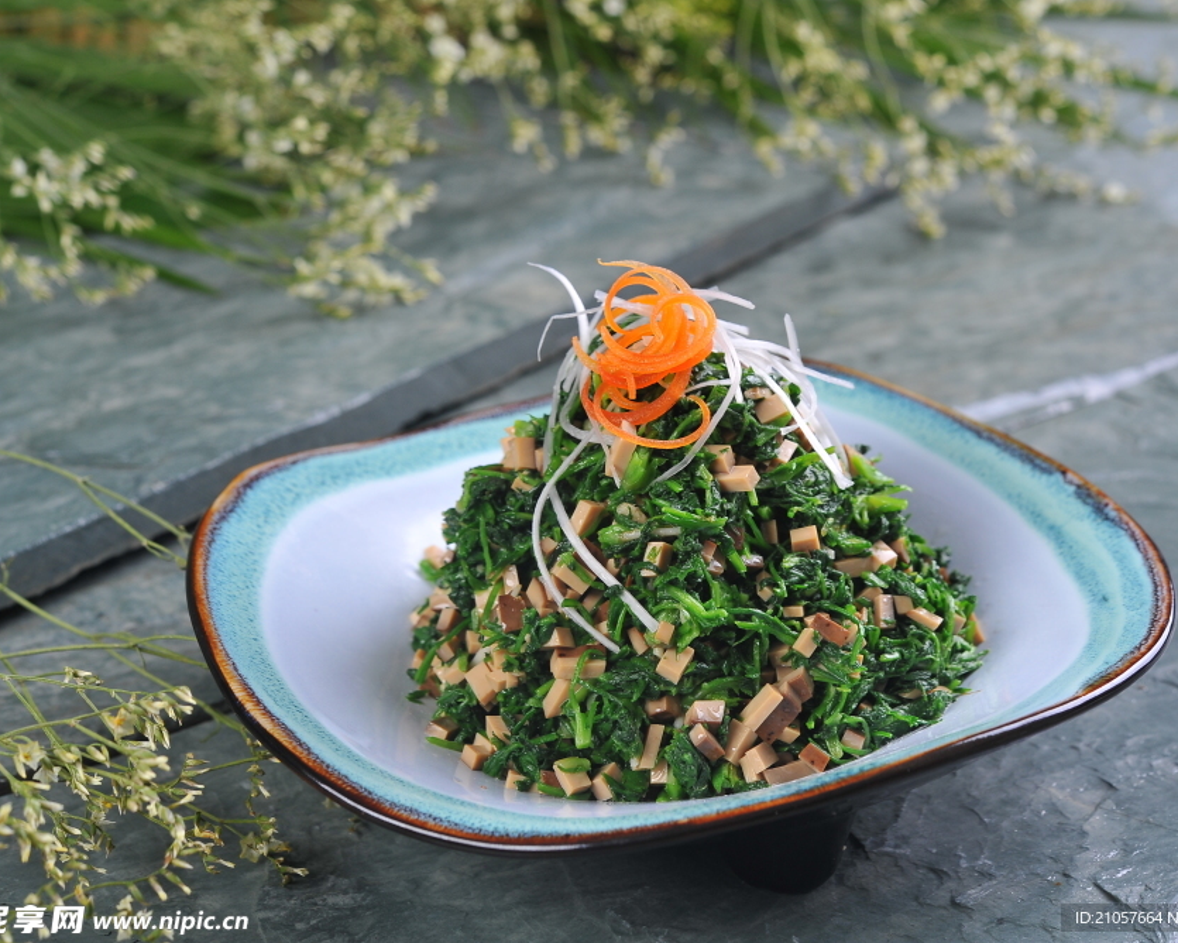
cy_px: 465
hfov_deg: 27.5
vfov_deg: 22.2
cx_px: 673
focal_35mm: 69
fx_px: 2406
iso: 400
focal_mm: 60
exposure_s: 1/100
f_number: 10
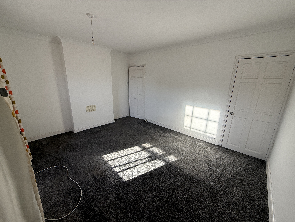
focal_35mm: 14
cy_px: 111
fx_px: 119
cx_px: 148
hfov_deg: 102.1
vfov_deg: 85.7
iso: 64
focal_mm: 2.22
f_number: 2.2
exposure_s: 1/245
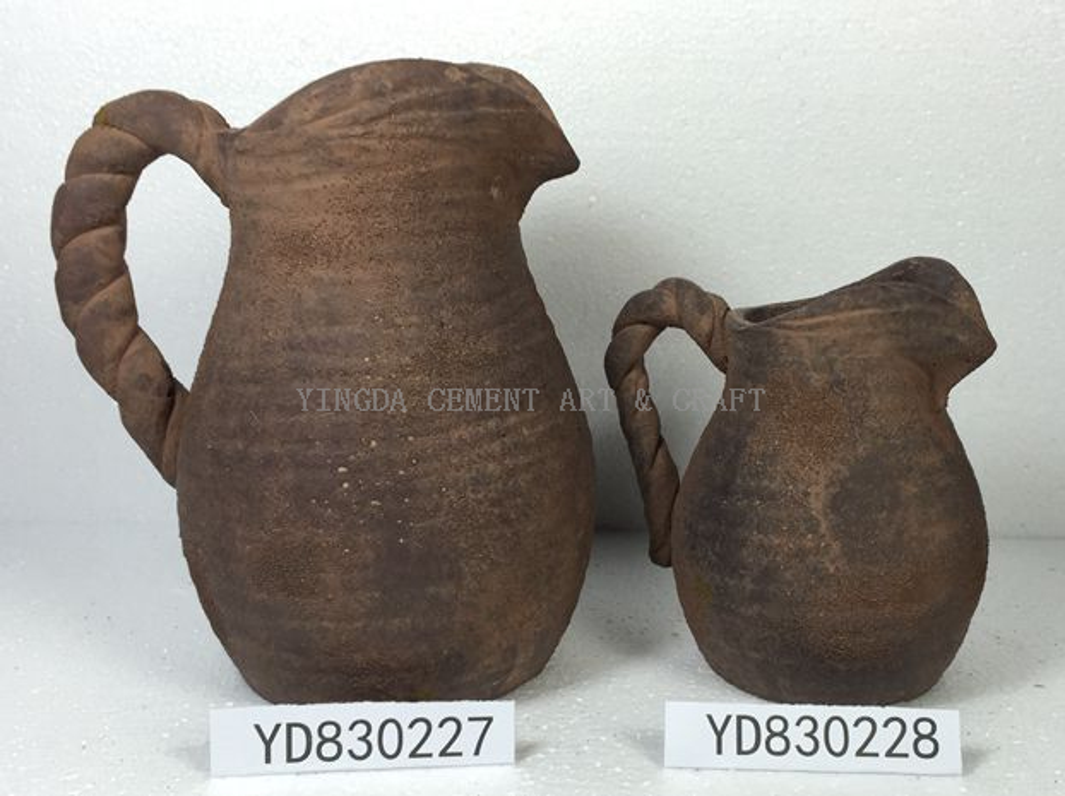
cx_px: 532
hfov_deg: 61.7
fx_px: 891
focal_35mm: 29
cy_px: 398
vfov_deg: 48.1
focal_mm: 4.15
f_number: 2.2
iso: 50
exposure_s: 1/100
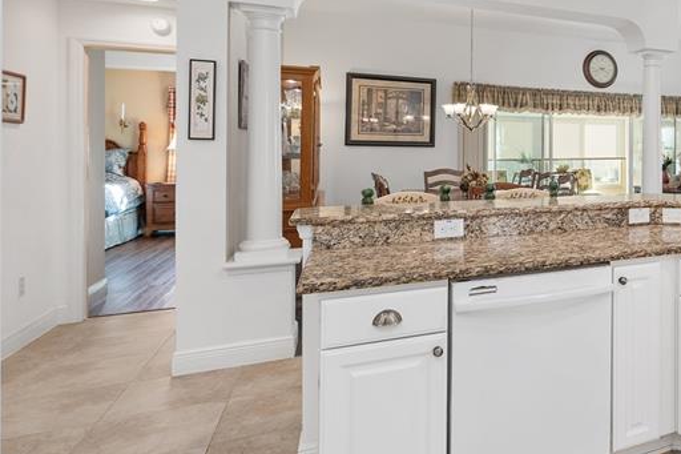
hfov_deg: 53.6
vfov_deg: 44.0
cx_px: 637
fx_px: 552
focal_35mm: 29
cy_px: 152
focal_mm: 14.6
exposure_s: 1/4
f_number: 7.1
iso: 400
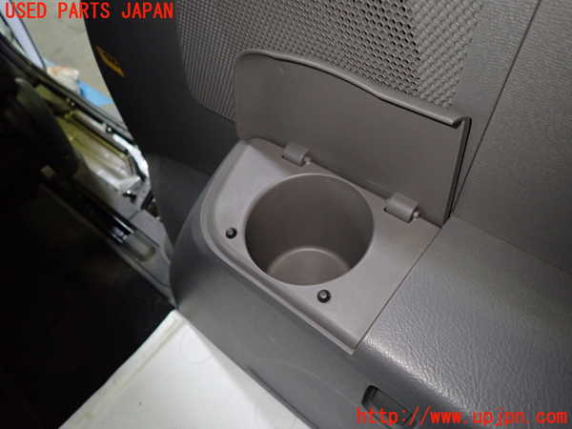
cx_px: 286
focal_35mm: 25
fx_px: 413
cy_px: 214
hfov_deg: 69.4
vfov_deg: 54.9
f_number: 2
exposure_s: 1/30
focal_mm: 4.5
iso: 640
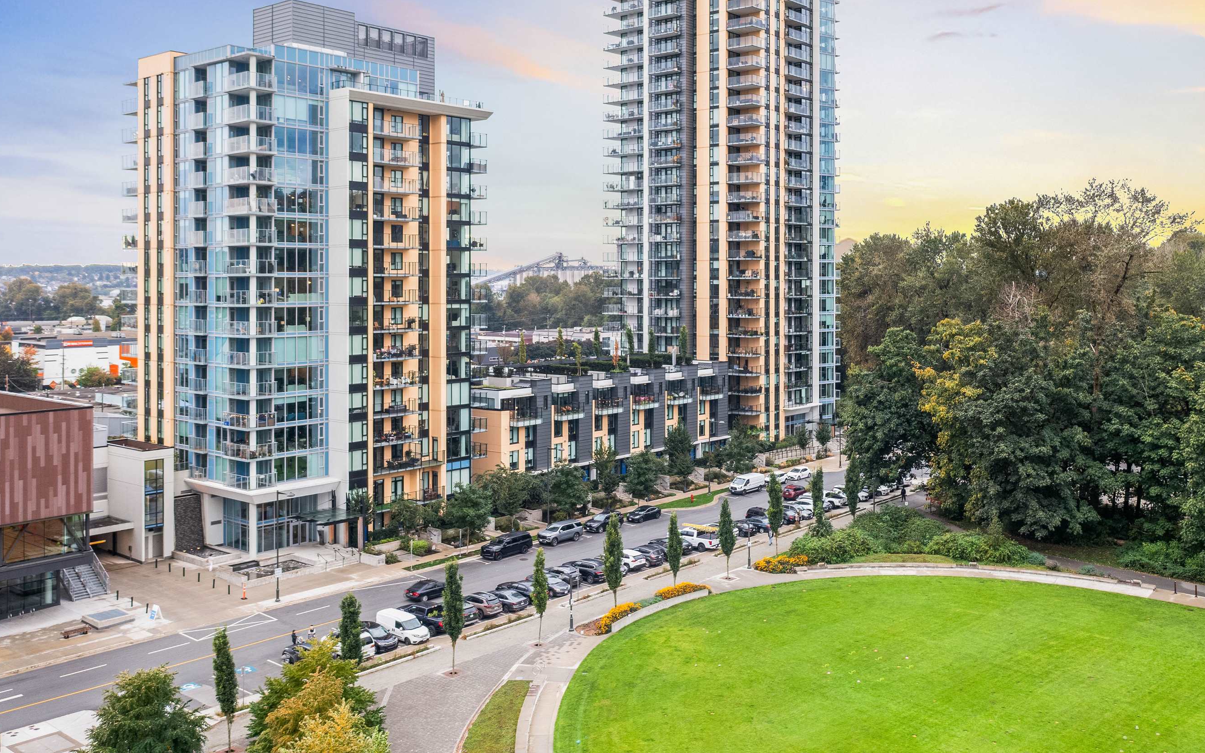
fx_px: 1084
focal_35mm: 33
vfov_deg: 38.2
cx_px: 670
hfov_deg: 58.0
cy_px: 303
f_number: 2.8
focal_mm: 10.26
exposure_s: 1/160
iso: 100
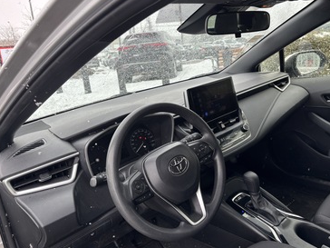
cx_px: 180
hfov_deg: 59.9
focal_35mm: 30
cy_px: 116
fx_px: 286
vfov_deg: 46.8
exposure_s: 1/121
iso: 32
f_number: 1.6
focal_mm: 5.96
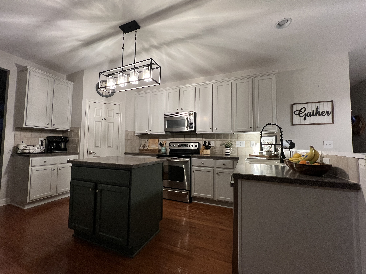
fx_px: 137
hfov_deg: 106.2
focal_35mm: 13
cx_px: 183
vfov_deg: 89.9
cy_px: 137
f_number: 1.8
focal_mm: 1.57
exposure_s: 1/60
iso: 320
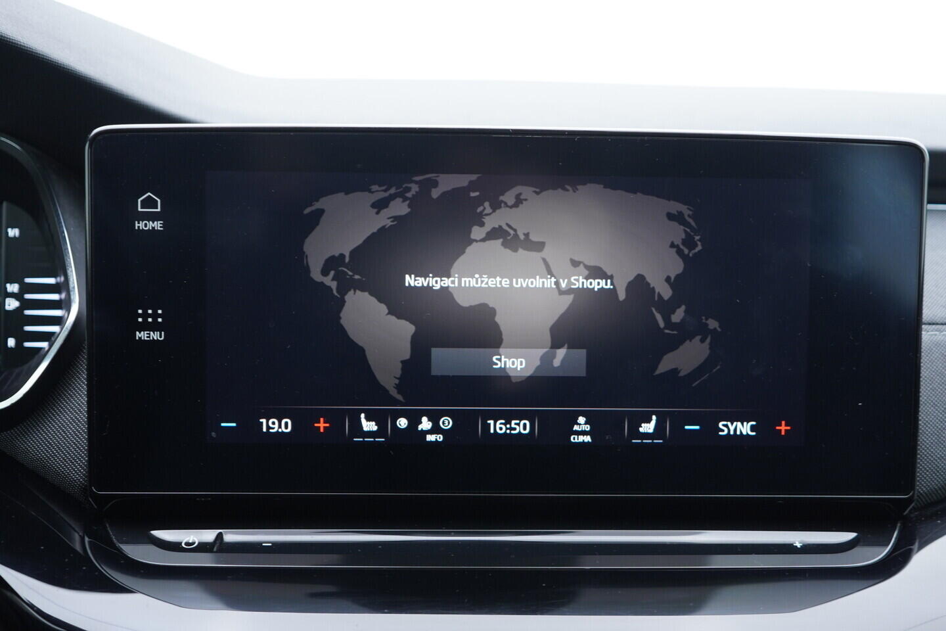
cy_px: 316
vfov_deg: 36.9
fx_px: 946
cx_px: 473
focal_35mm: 36
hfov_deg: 53.1
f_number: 2.8
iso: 320
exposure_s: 1/40
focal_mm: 24
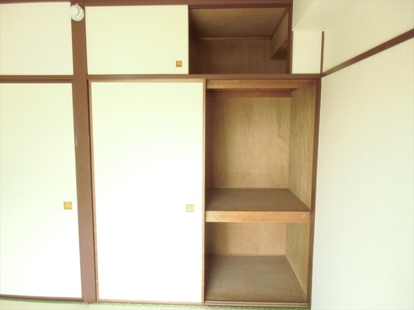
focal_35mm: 24
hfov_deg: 71.6
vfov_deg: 56.8
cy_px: 155
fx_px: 287
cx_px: 207
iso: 400
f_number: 3
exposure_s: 1/60
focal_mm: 4.24
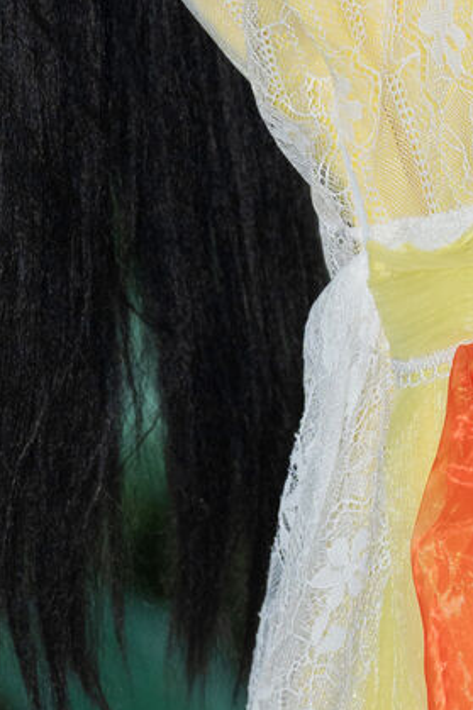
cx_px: 312
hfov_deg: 2.8
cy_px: -268
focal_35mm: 494
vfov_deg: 4.2
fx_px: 9743
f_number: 4.5
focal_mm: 115
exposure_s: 1/250
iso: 1250
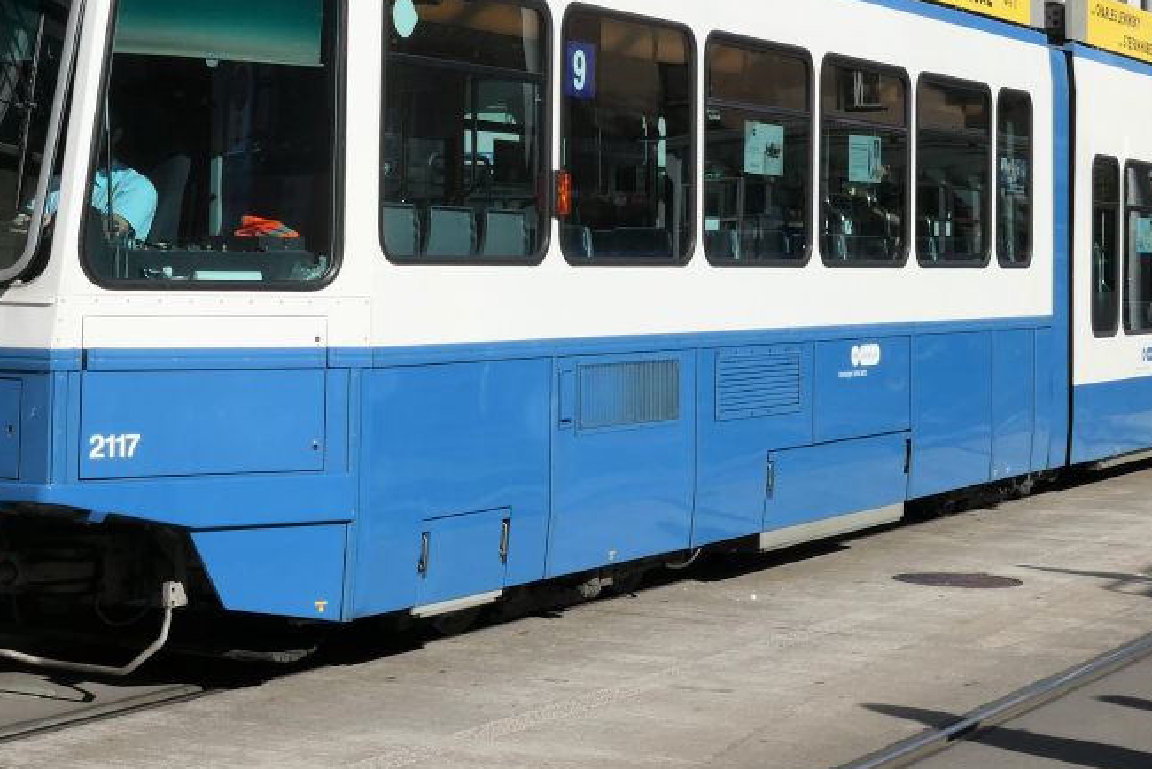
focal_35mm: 74
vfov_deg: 18.2
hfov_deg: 27.2
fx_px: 2369
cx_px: 431
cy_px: 82
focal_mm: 13.4
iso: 200
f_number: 7.1
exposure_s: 1/800
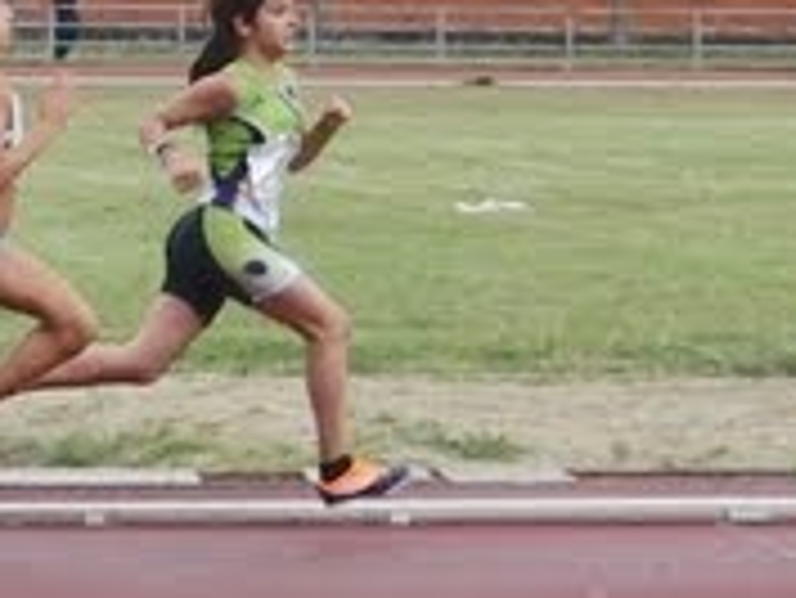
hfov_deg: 7.0
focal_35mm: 283
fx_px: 6512
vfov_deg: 5.2
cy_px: 634
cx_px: 355
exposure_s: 1/640
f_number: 3.3
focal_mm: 8.7
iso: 100
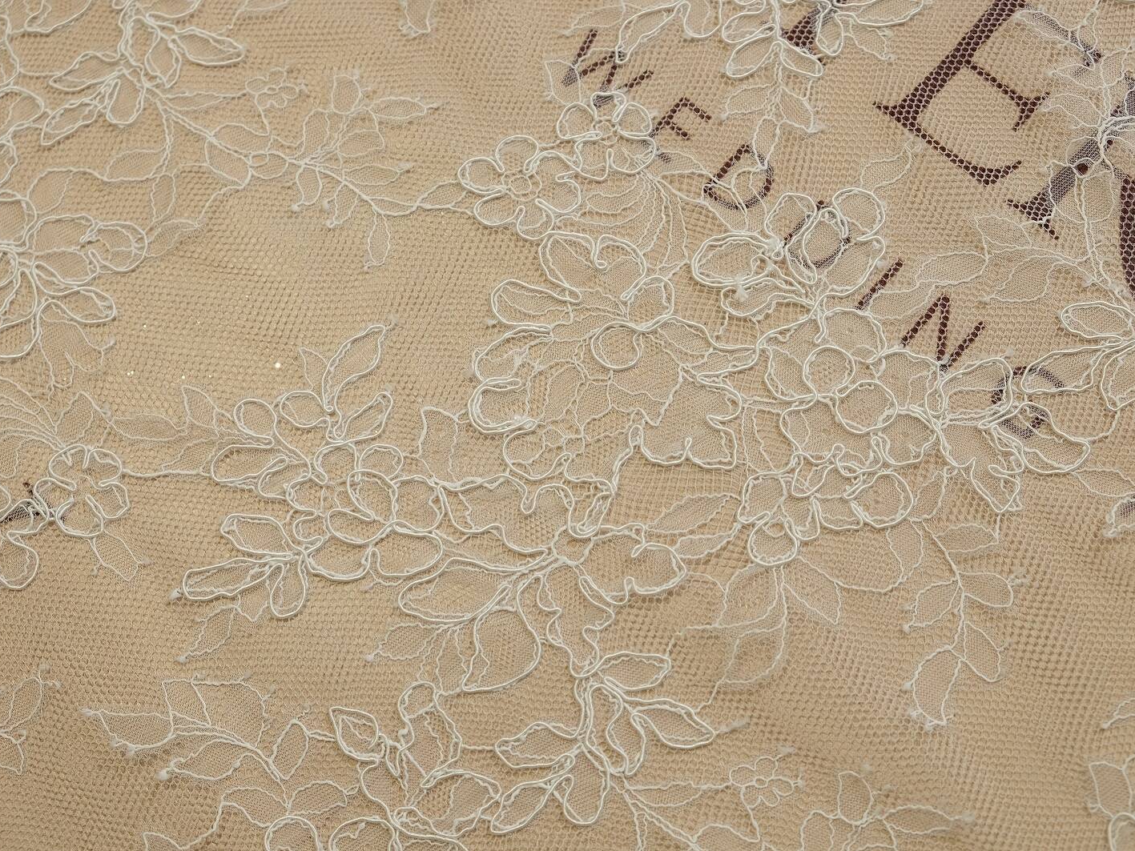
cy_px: 426
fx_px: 1672
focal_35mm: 51
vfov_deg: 28.6
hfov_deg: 37.5
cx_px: 552
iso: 200
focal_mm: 31.5
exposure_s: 1/125
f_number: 5.6
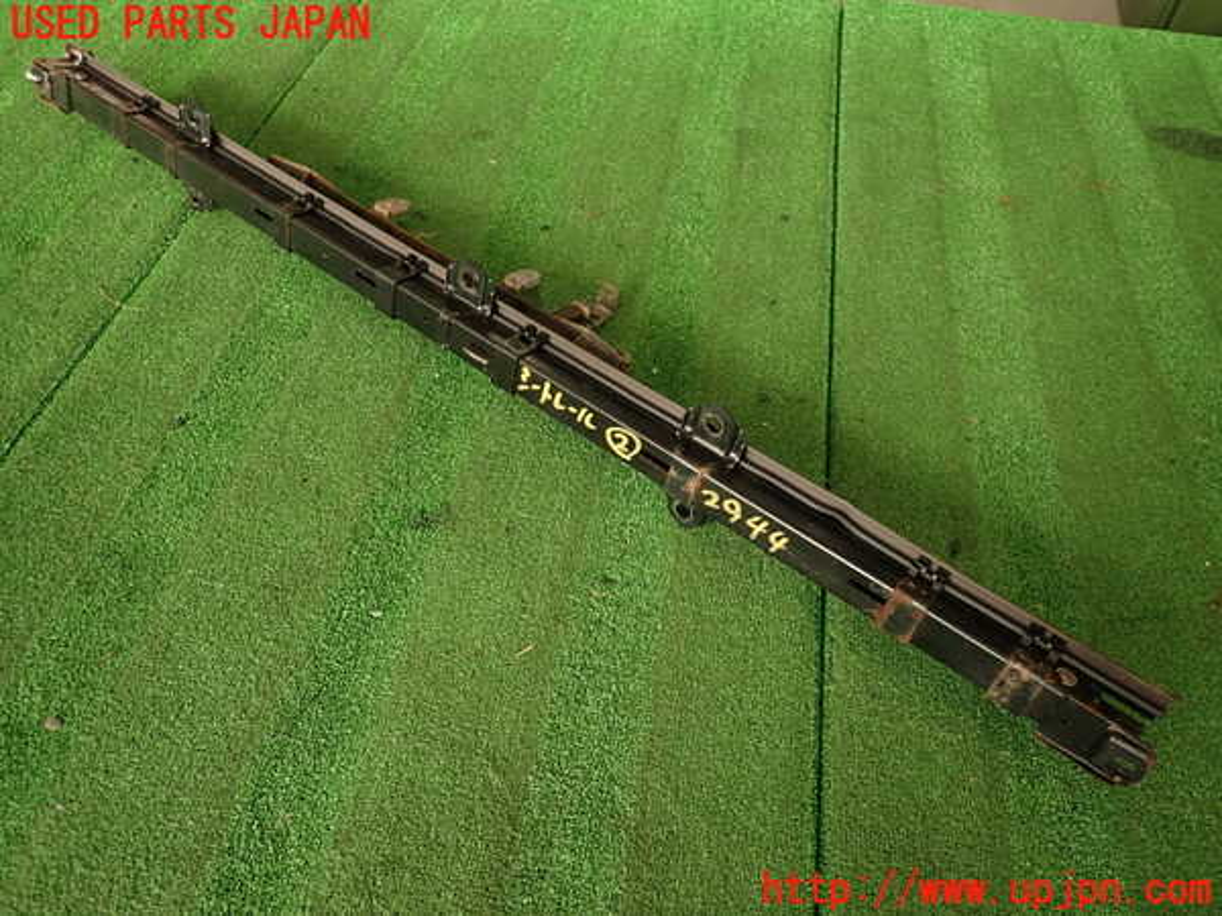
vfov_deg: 54.9
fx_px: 883
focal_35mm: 25
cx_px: 611
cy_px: 458
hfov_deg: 69.4
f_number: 2
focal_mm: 4.5
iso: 100
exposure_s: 1/80
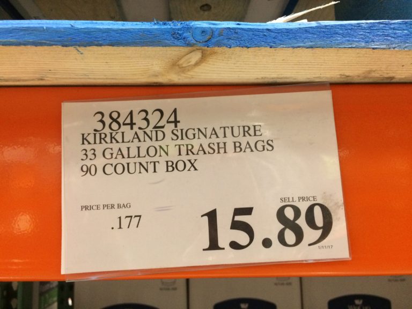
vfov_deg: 48.2
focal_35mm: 29
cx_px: 206
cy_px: 154
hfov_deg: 61.7
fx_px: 345
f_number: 2.2
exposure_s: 1/24
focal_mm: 4.15
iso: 250
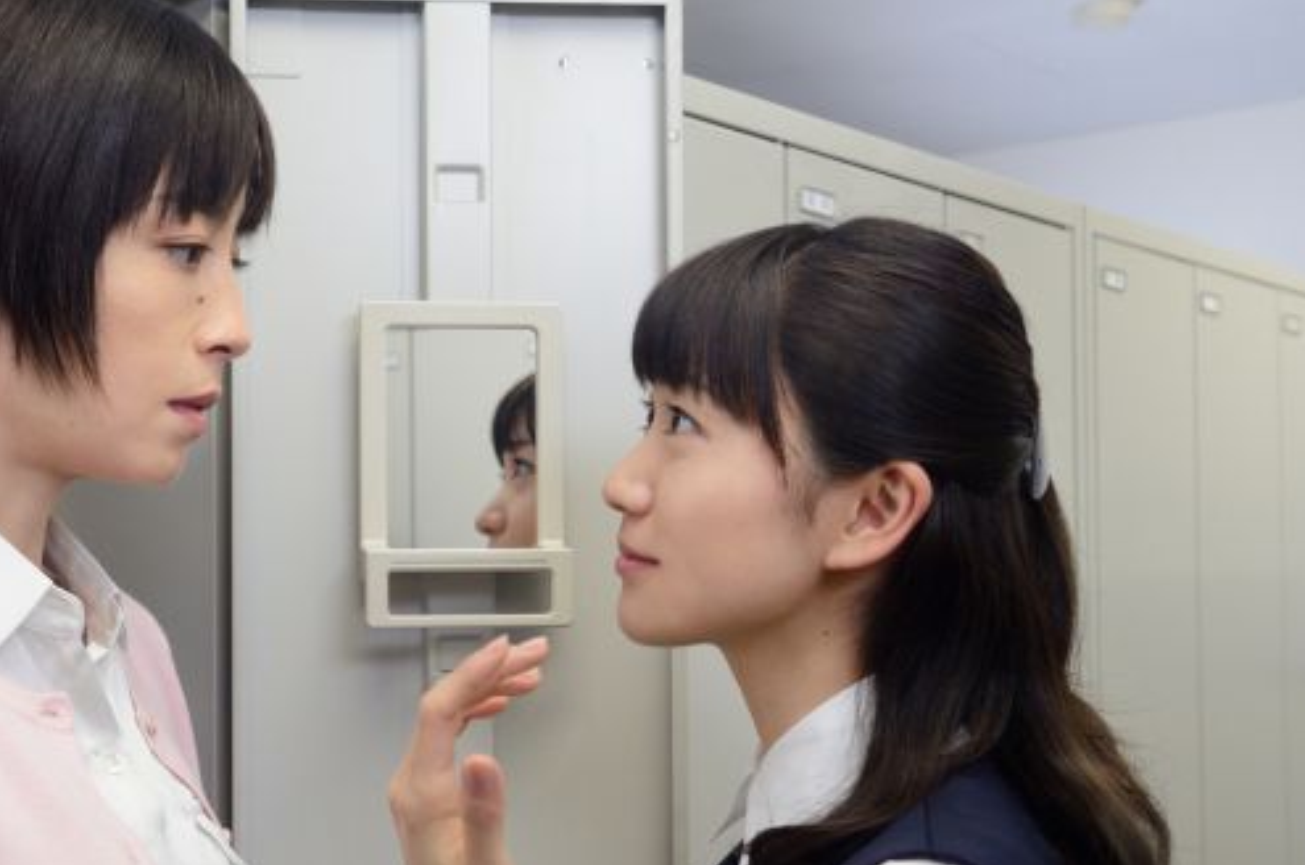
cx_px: 446
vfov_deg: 24.5
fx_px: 1990
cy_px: 521
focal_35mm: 55
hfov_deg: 36.0
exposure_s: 1/100
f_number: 4
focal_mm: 26
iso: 800
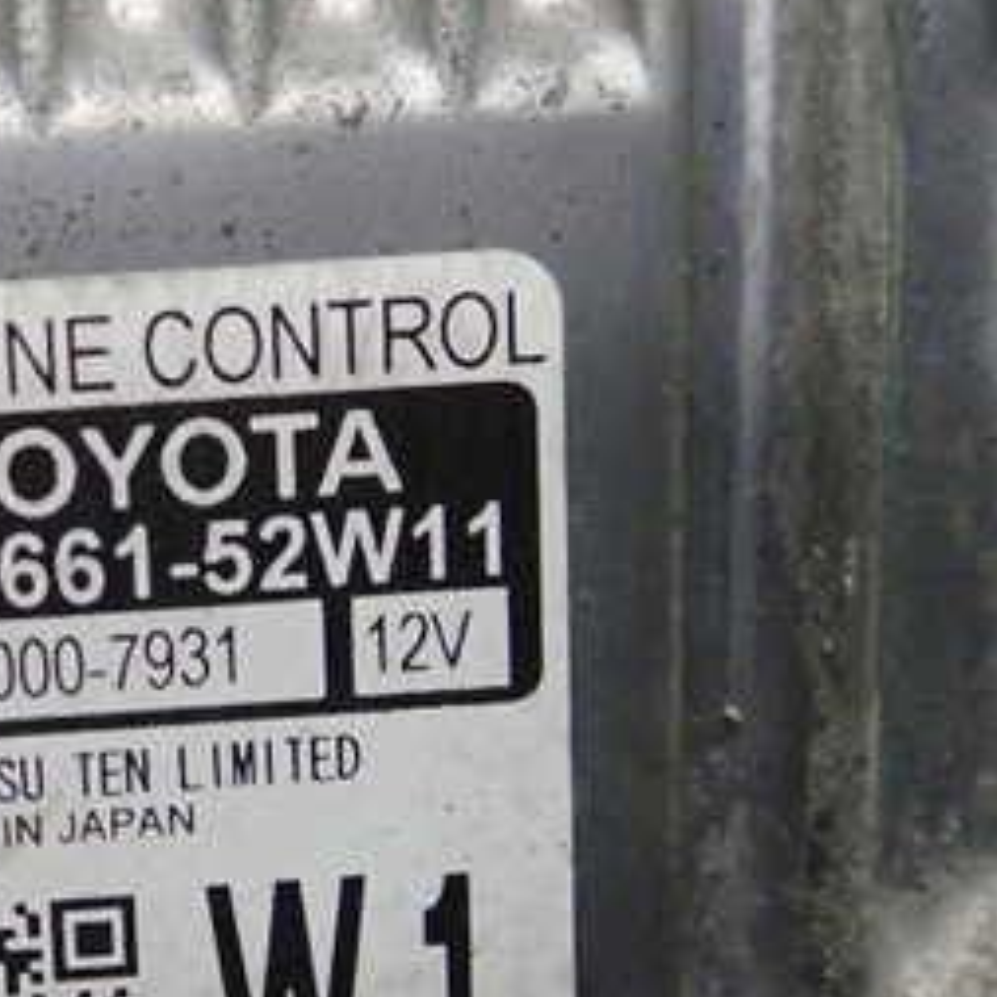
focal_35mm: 63
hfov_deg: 26.1
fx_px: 2053
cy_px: 725
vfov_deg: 27.0
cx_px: 47
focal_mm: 5.5
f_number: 2.3
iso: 500
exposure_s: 1/125
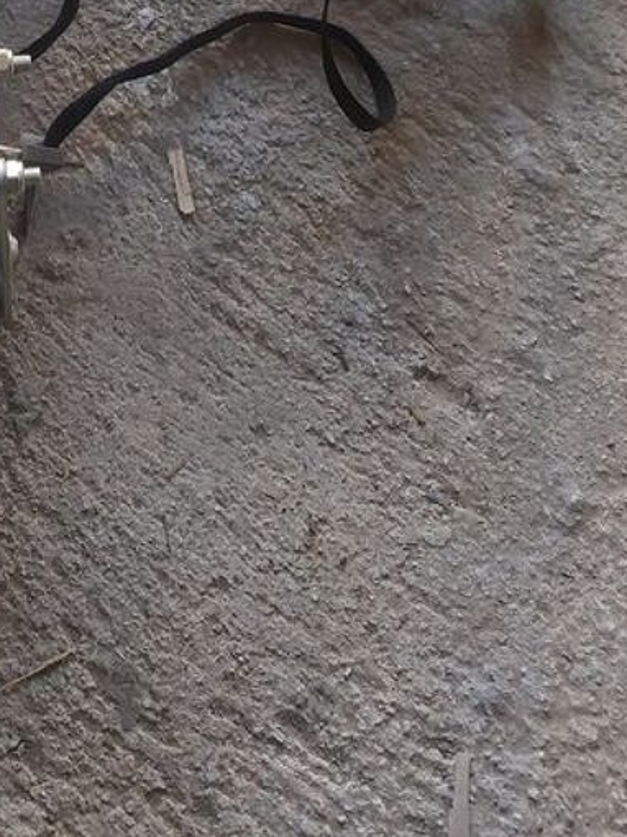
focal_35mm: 68
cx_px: -15
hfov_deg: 20.8
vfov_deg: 25.0
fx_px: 1644
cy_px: -236
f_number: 1.7
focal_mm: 3.92
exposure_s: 1/50
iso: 64
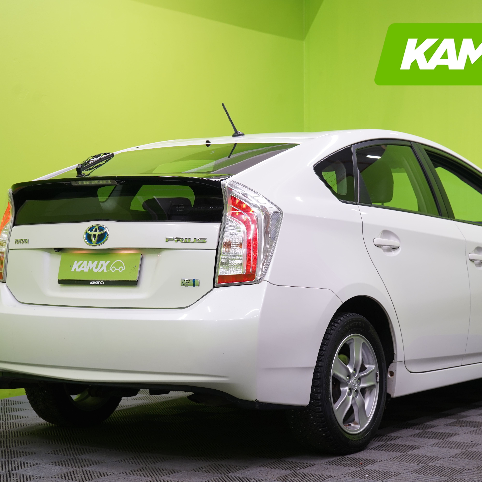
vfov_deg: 22.2
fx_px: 1229
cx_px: 283
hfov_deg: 22.2
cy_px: 242
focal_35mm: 78
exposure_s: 1/30
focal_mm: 61
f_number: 5.6
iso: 400
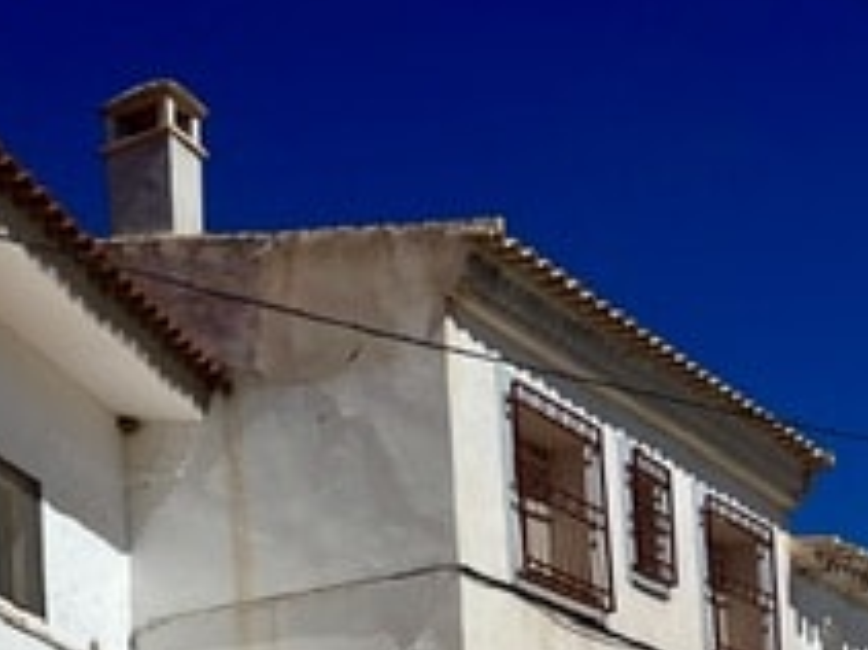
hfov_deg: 22.0
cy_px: 954
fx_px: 1980
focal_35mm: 79
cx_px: -284
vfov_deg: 17.0
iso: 40
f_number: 1.5
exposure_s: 1/16393
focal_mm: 5.7
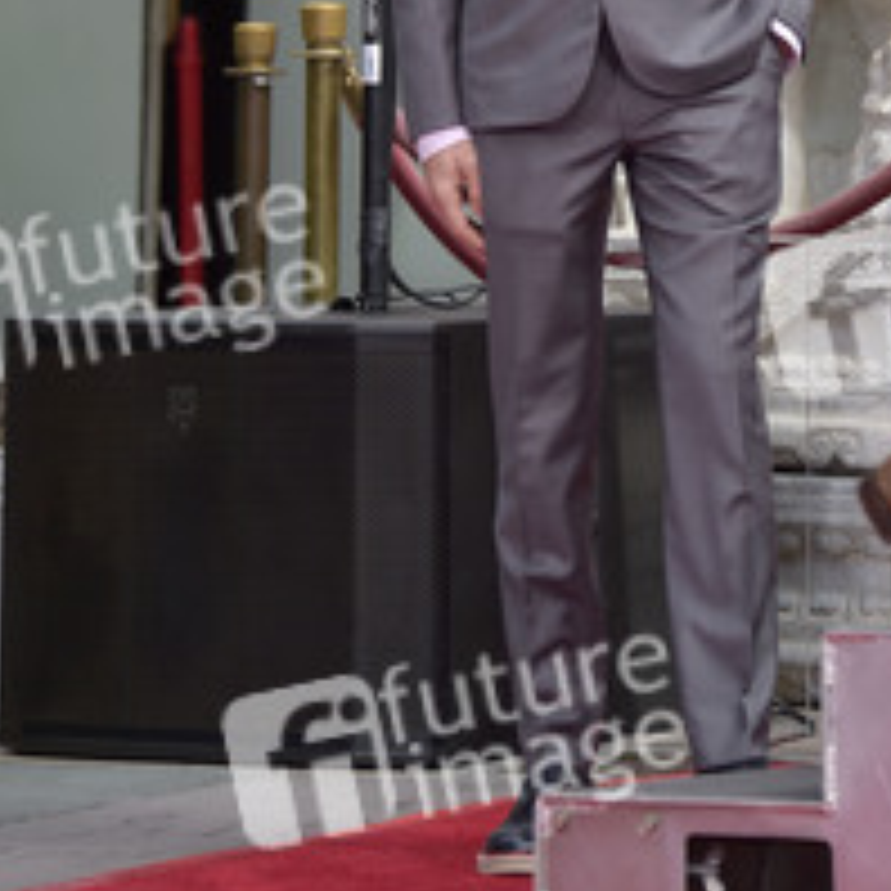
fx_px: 5591
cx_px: 587
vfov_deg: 9.1
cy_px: 68
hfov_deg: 9.1
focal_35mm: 192
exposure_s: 1/250
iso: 125
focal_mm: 112
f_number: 5.3
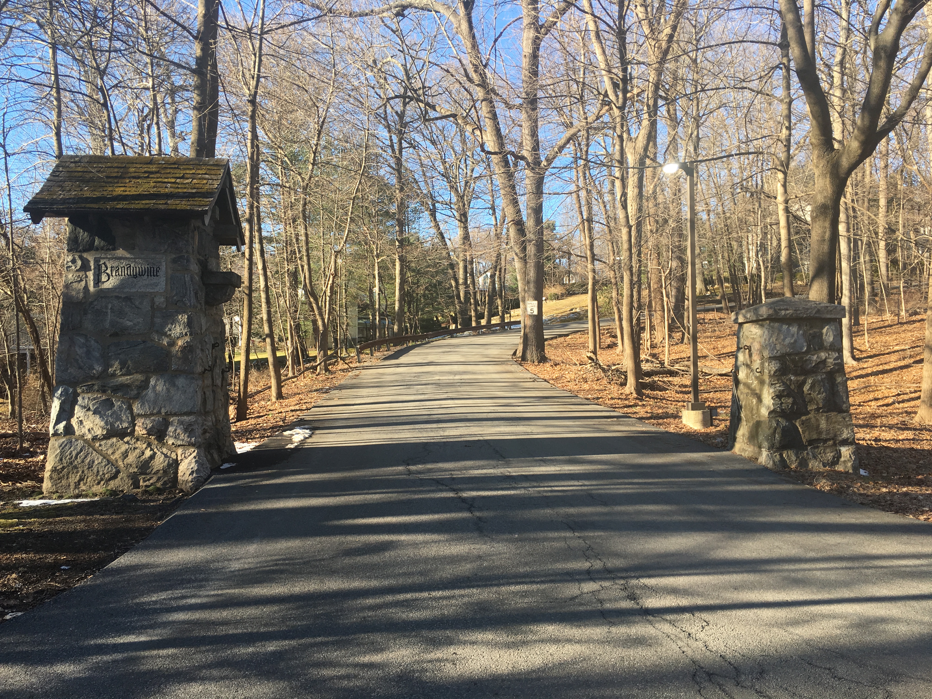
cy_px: 350
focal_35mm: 29
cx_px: 466
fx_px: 781
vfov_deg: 48.2
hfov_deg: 61.7
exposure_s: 1/337
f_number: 2.2
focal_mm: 4.15
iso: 25
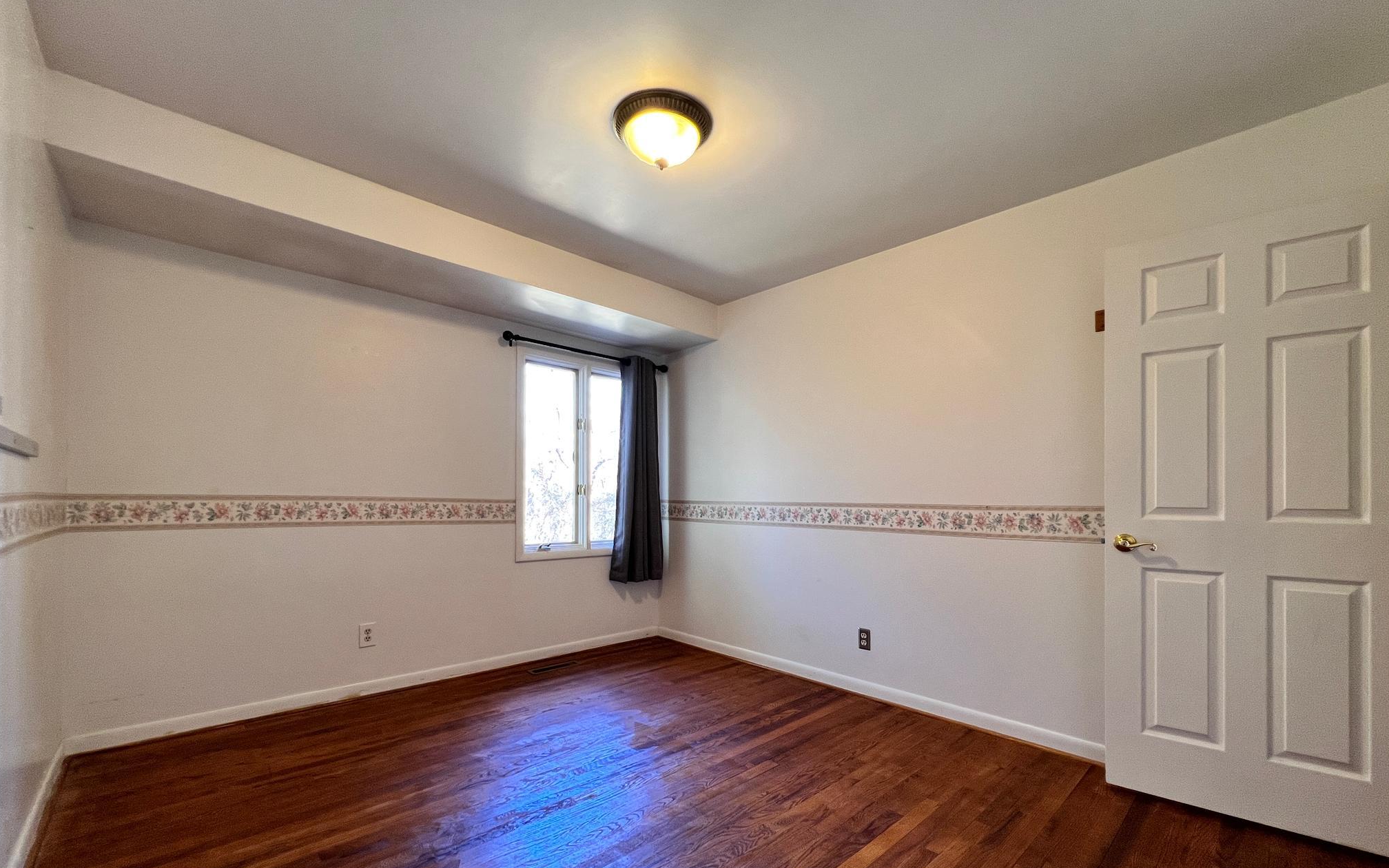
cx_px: 691
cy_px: 492
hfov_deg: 105.3
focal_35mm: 14
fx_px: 530
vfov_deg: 78.2
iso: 125
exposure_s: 1/60
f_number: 1.8
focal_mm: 1.57
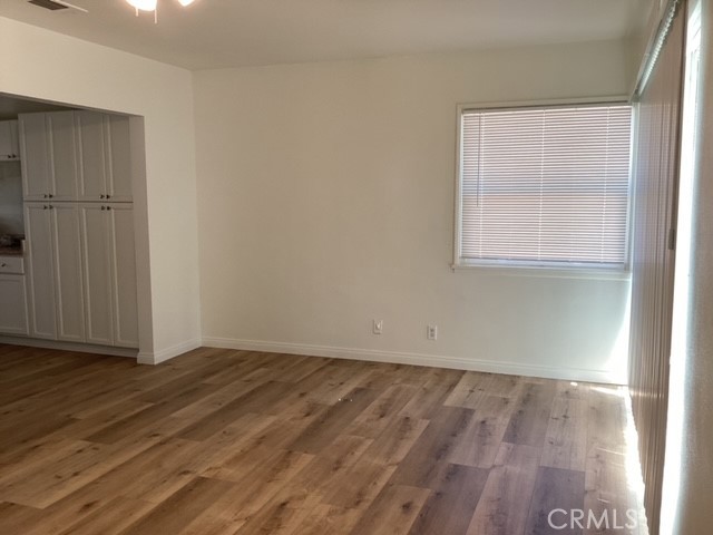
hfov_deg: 58.4
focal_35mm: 31
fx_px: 639
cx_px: 356
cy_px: 268
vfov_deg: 45.4
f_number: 2.4
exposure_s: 1/60
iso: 64
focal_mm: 3.3
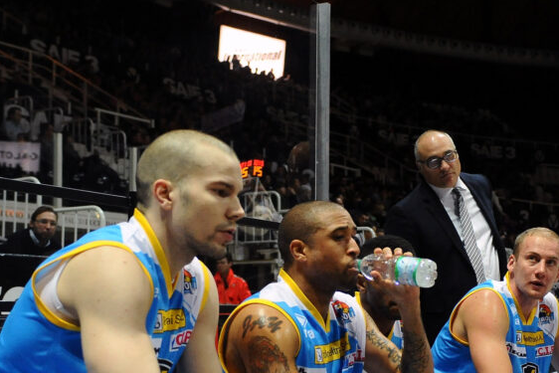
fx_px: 792
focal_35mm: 51
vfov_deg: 26.2
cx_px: 396
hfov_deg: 38.2
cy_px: 275
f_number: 2.8
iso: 4000
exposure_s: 1/320
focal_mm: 28
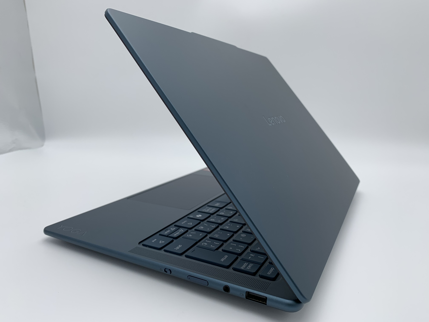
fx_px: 322
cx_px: 214
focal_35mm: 26
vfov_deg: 53.1
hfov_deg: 67.3
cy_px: 161
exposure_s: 1/476
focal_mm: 4.25
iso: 25
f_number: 1.8
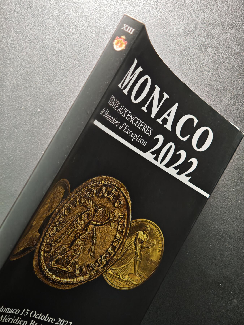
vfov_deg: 32.2
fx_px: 564
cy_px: 162
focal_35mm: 60
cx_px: 122
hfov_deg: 24.4
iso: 800
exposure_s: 1/33.6
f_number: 2
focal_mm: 9
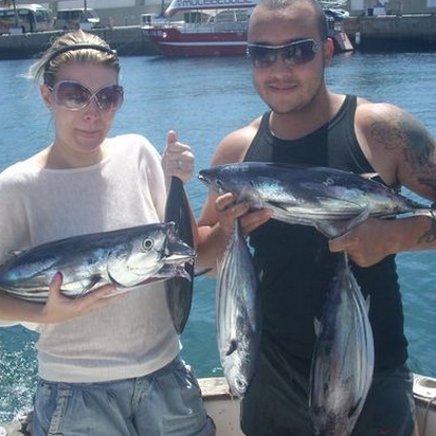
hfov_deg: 34.0
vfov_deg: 34.0
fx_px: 712
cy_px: 211
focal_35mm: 50
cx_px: 220
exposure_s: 1/185
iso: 64
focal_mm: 6.2
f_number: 5.6
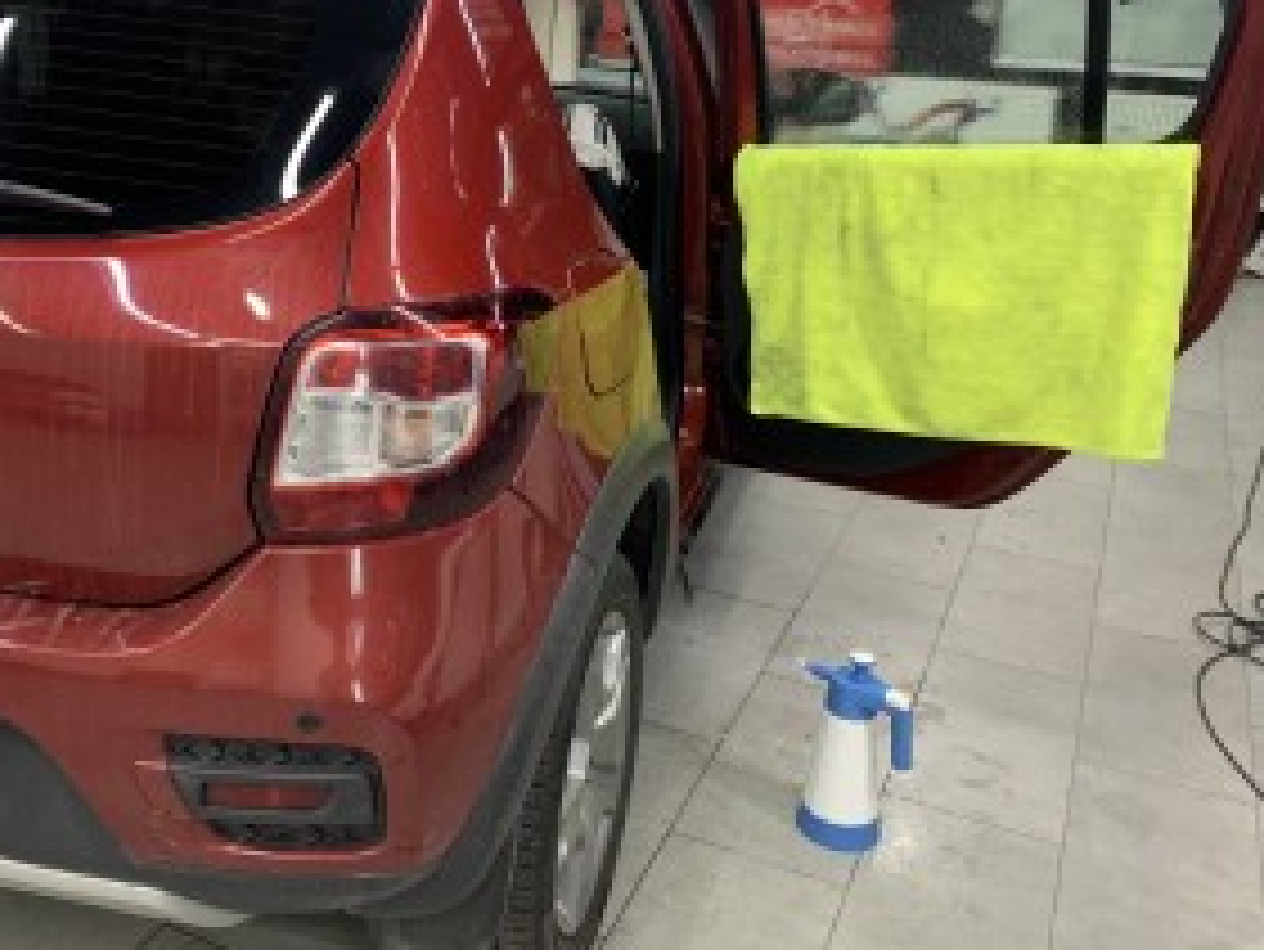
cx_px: 459
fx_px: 1352
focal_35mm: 37
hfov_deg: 49.5
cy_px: 293
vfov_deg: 38.1
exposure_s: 1/50
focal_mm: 4.25
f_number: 1.8
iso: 80
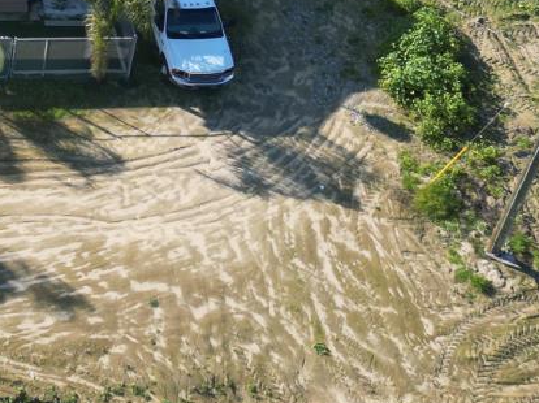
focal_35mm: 87
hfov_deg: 20.4
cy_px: -287
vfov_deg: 15.1
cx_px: -177
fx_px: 1354
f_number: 1.7
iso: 130
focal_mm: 6.72
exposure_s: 1/1500
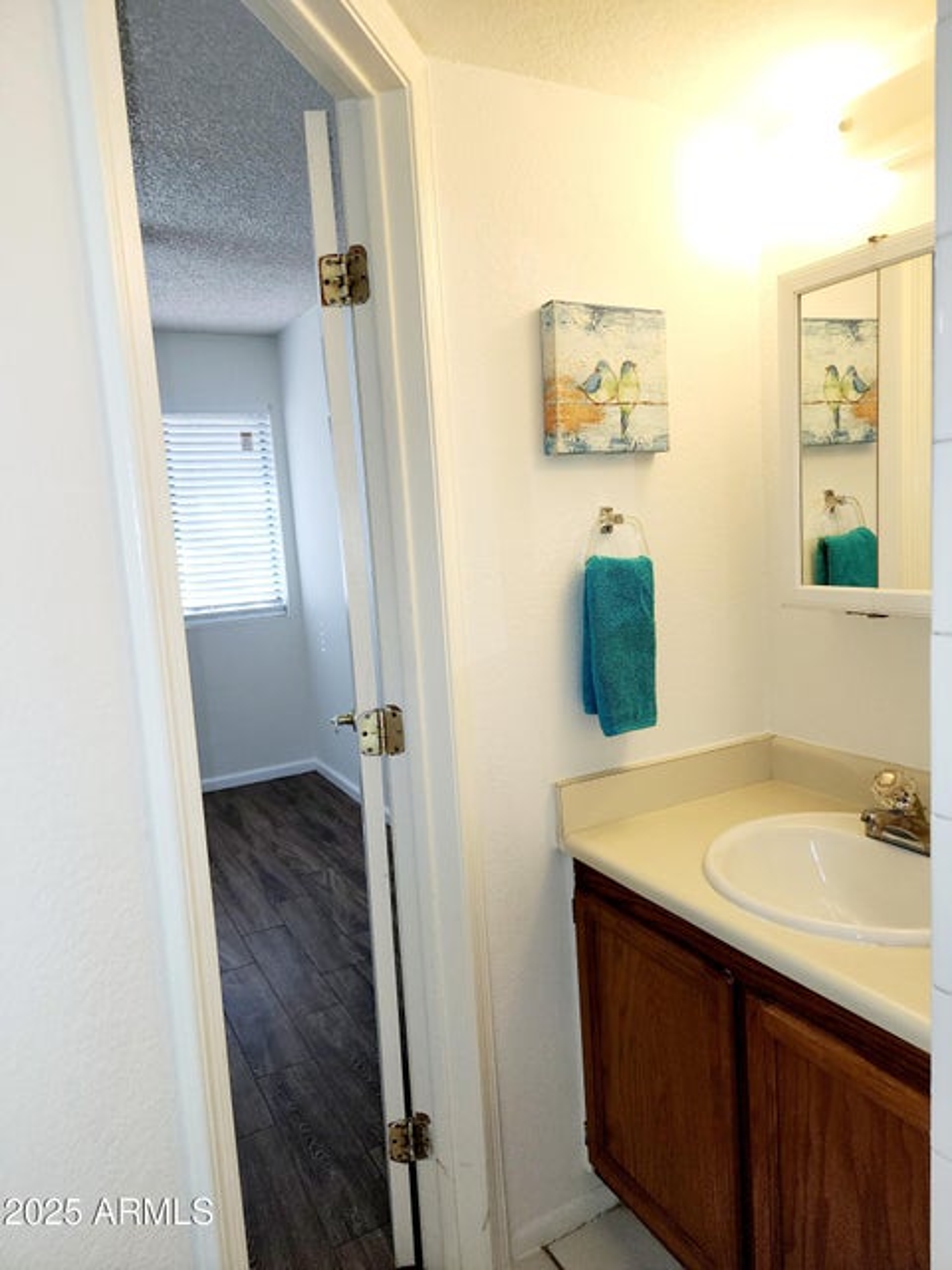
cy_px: 635
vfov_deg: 73.9
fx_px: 843
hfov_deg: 58.9
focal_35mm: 23
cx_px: 476
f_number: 1.8
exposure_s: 1/60.2
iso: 80
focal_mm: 6.4
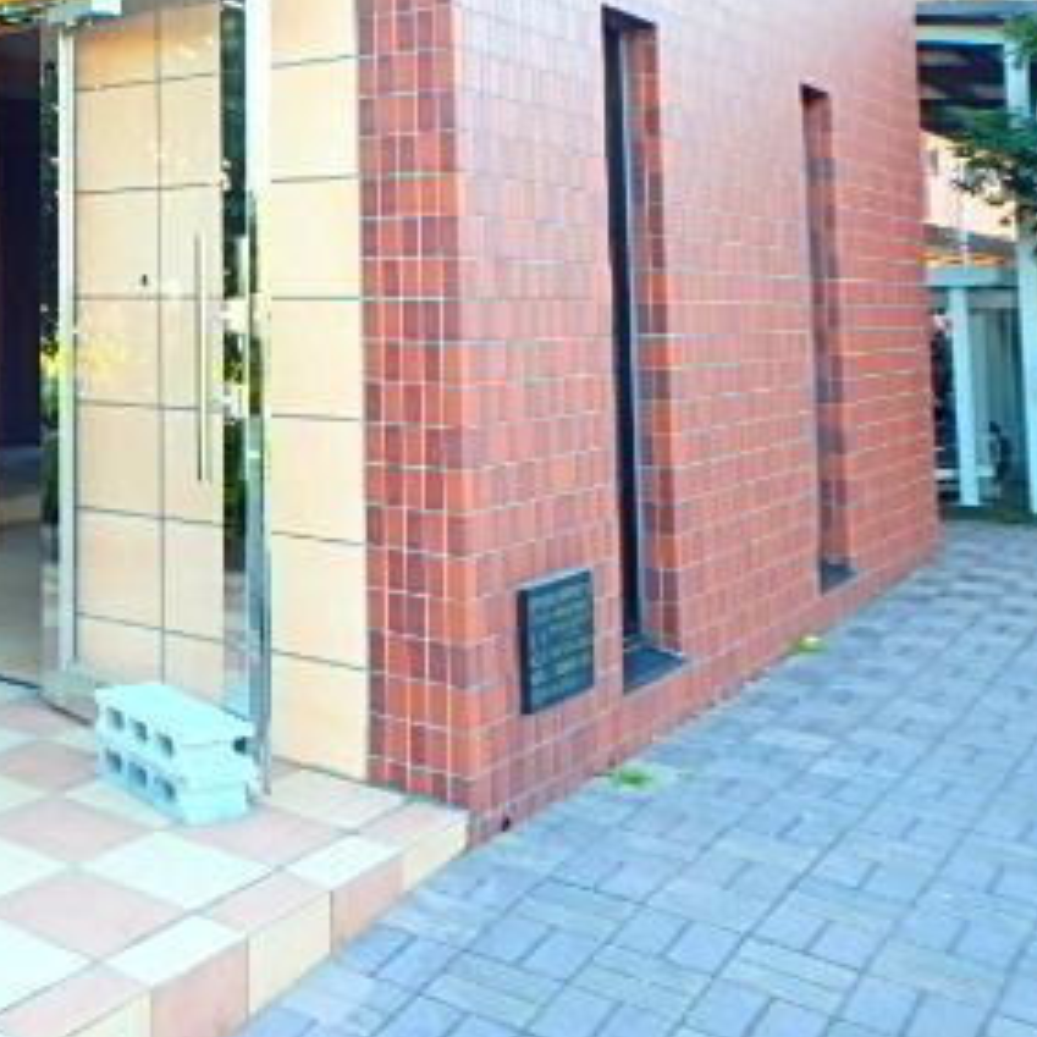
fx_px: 1423
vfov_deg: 38.6
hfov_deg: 34.9
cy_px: 216
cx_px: -81
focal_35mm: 42
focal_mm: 3.7
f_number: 3.5
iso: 200
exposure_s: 1/60
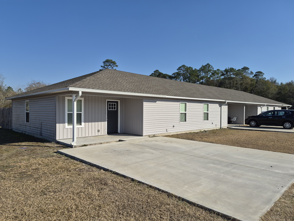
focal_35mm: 23
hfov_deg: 73.9
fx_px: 195
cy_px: 110
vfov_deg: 58.9
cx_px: 147
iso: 80
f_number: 1.8
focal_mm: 5.4
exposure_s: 1/7456
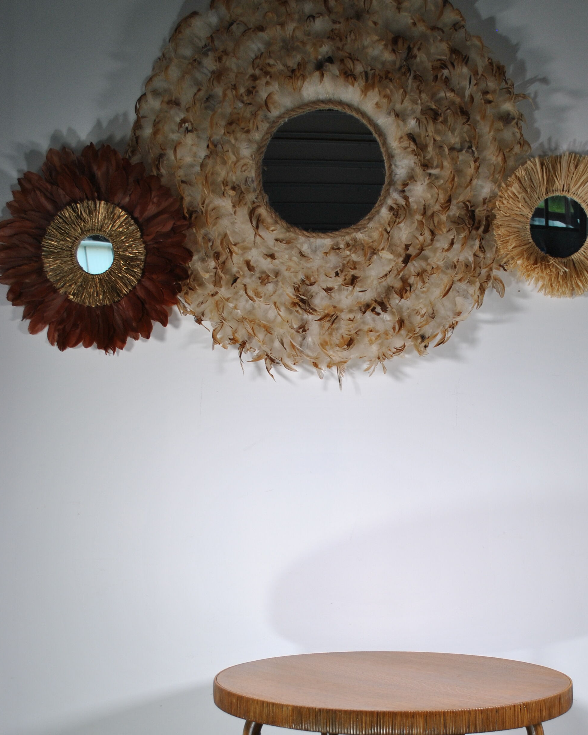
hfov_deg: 30.7
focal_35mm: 49
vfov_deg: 37.4
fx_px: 1066
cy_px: 519
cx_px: 382
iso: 200
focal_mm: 22
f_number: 5
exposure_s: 1/50
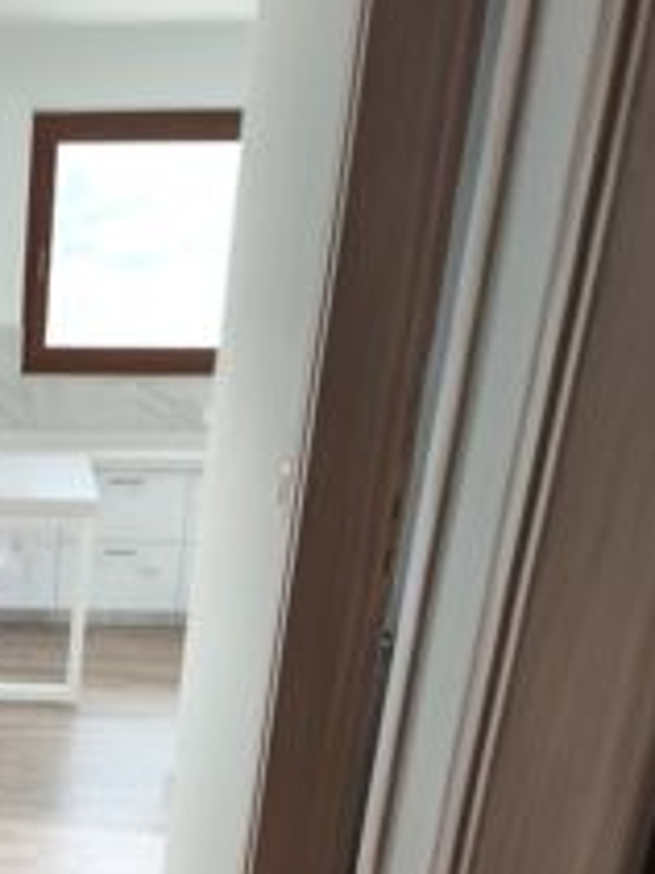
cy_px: 957
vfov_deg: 29.9
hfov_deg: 23.1
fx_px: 1465
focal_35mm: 58
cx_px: -131
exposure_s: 1/50
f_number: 1.7
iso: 250
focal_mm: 5.35
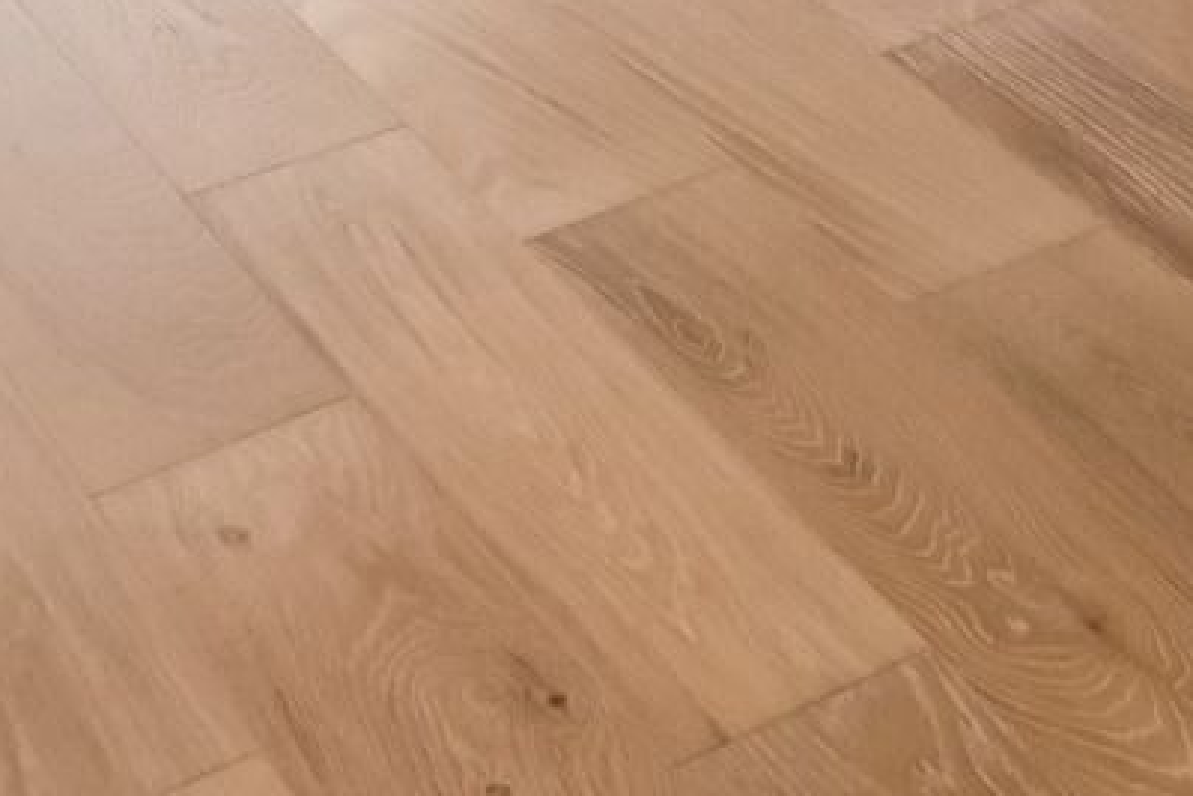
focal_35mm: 103
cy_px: -1632
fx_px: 3418
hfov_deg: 19.8
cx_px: 707
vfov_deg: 9.9
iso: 400
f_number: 9
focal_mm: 16.5
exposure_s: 1/500
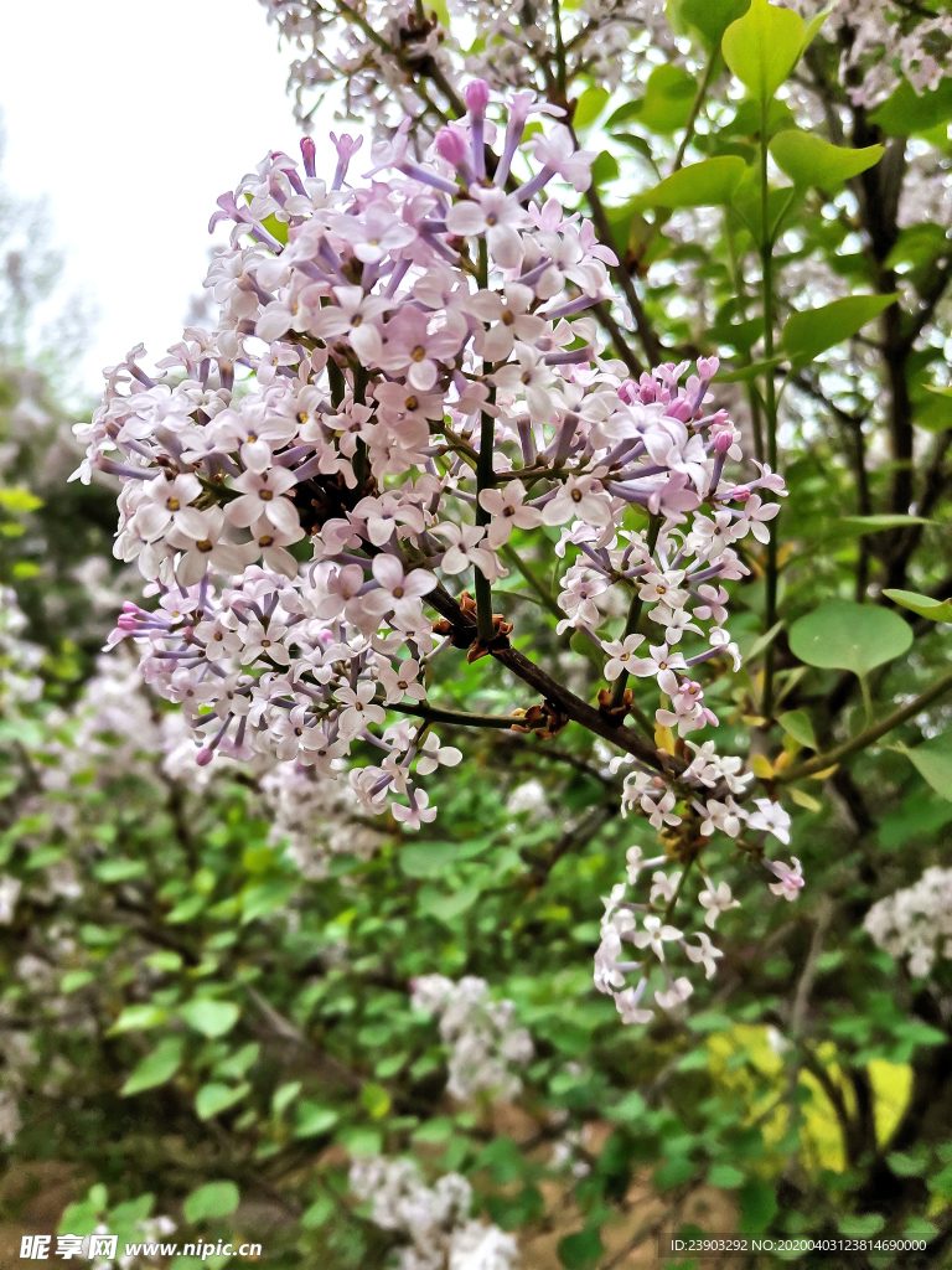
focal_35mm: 26
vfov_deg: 67.3
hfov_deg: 53.1
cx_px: 476
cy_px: 635
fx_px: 953
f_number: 1.8
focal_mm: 4.75
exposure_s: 1/326
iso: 50
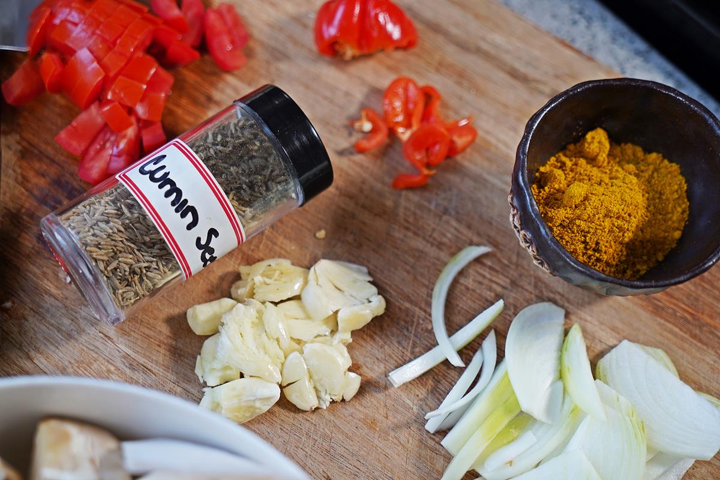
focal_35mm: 53
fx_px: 1060
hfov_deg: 37.5
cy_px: 240
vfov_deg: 25.5
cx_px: 360
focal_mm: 53
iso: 320
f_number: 4
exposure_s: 1/60
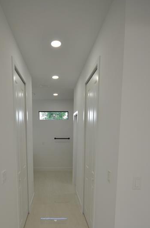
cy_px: 149
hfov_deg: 56.0
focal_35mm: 22
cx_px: 53
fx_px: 138
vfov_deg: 76.7
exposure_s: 1/125
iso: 400
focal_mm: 10
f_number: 5.6
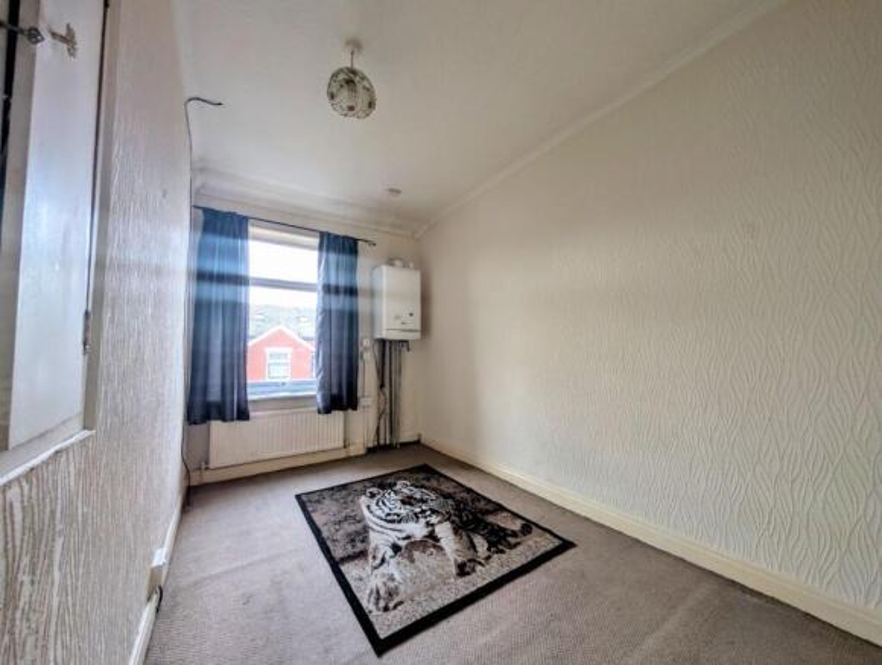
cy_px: 332
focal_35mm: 12
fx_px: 306
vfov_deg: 94.7
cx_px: 441
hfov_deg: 110.4
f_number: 1.7
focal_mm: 2.02
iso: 77
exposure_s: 1/17.6
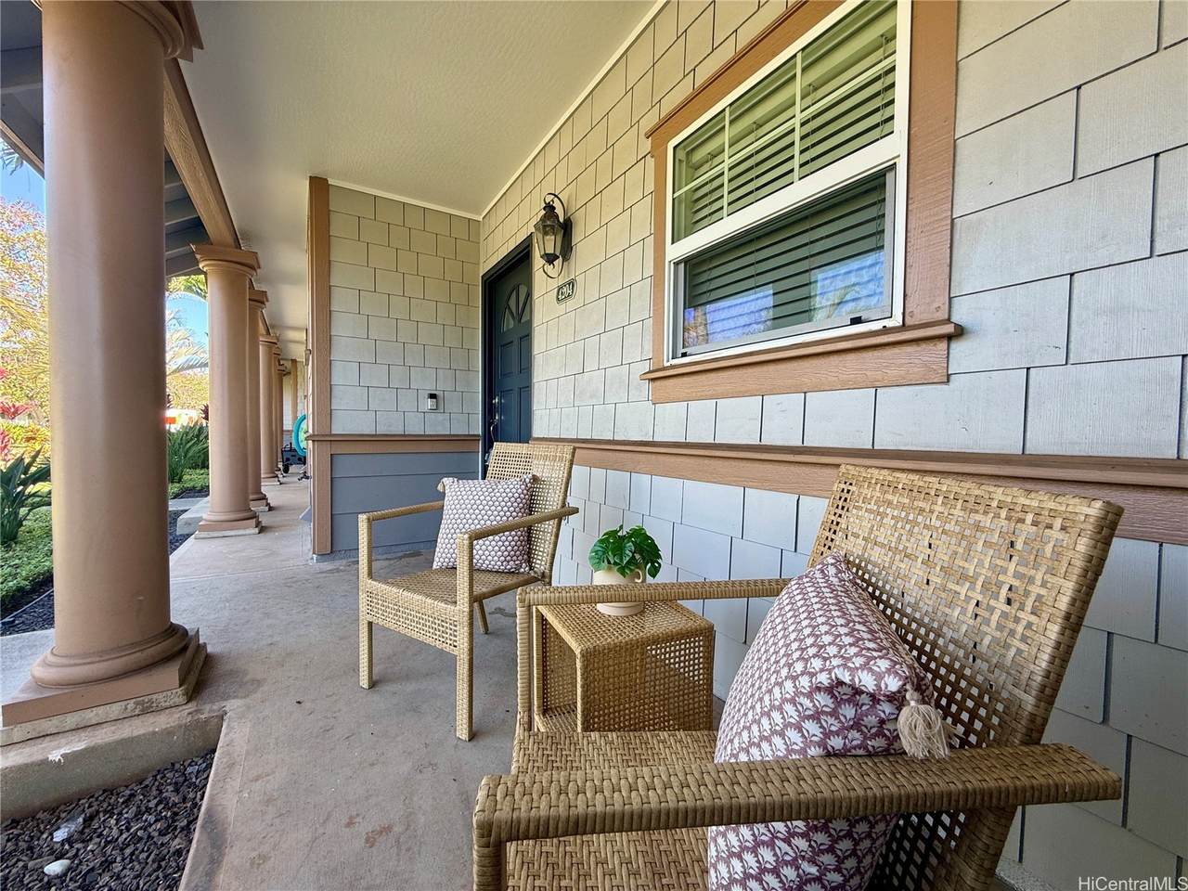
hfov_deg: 102.1
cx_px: 594
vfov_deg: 85.7
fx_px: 480
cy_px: 446
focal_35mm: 14
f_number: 2.2
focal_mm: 2.22
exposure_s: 1/99
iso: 40
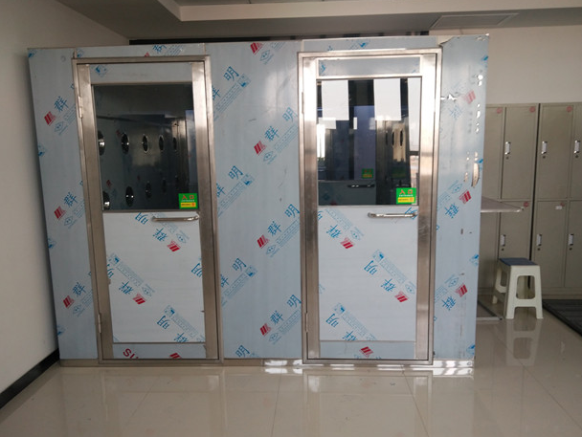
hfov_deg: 73.9
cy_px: 235
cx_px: 295
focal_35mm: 23
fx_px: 387
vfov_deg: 58.9
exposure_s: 1/33.3
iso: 52
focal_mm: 3.66
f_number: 2.2
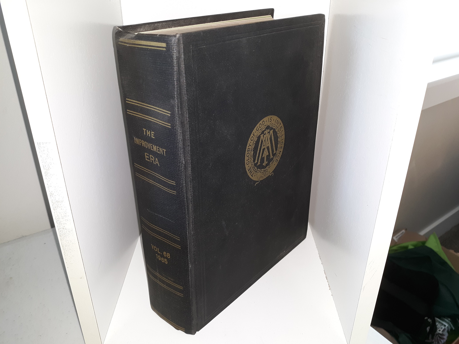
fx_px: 371
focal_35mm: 28
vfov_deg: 49.7
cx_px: 230
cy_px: 172
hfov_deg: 63.4
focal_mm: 3.7
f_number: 1.7
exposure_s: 1/40
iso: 50
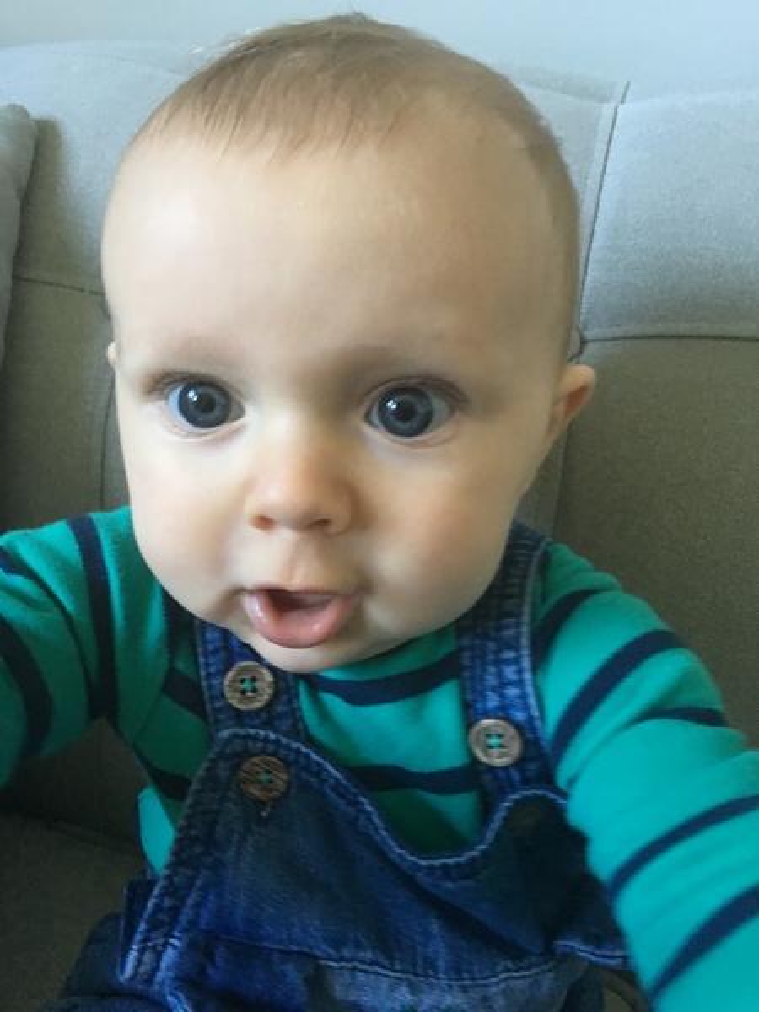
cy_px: 506
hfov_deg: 48.2
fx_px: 848
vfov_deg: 61.7
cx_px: 380
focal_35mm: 29
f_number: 2.2
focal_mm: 4.15
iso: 100
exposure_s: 1/17
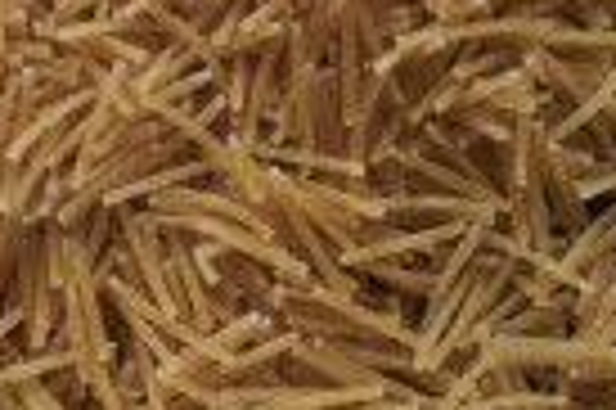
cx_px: -1165
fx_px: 5008
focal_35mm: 293
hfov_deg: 6.5
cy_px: -680
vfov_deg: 4.5
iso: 160
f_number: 8
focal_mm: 50
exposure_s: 1/100
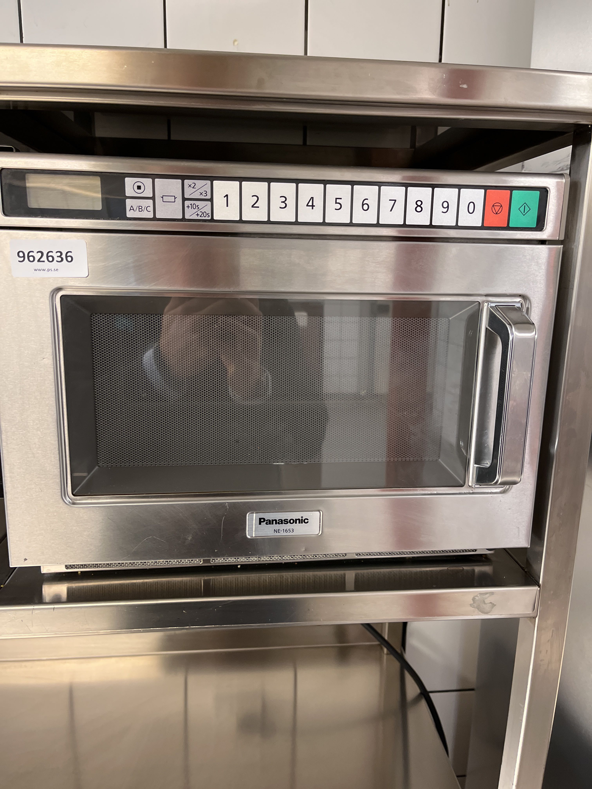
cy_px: 394
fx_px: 593
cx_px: 296
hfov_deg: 53.1
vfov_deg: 67.3
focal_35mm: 26
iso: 200
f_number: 1.6
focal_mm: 5.1
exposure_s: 1/50
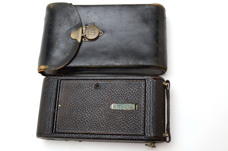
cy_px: 76
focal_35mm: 39
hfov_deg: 49.6
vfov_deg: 34.1
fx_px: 246
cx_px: 114
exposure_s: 1/160
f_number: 20
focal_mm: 26
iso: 100
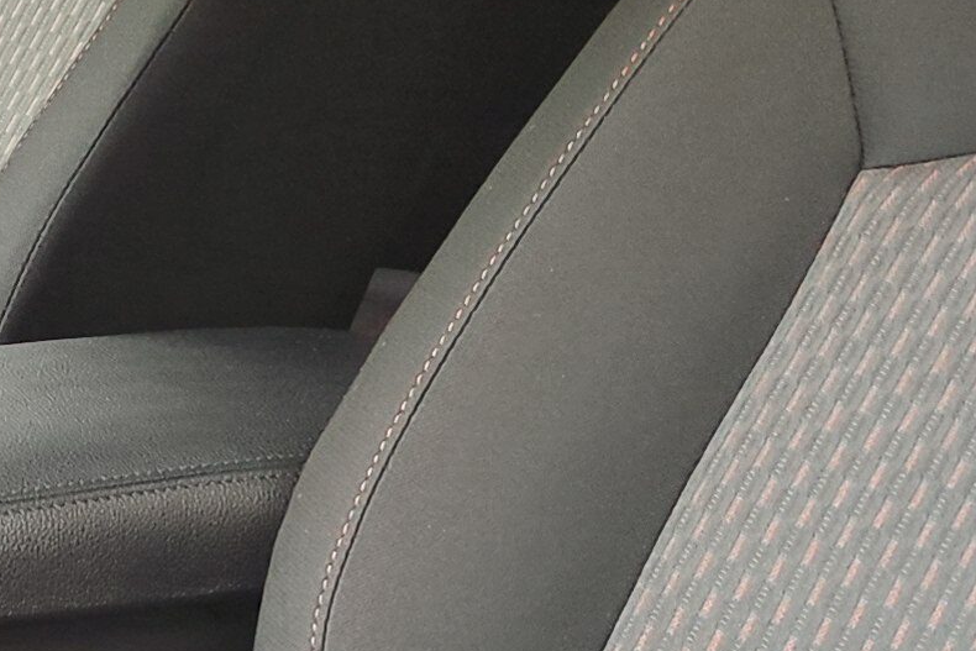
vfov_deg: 11.1
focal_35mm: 124
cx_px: -11
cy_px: 303
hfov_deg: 16.2
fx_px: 3362
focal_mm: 7.01
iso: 334
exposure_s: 1/90.2
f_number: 1.69
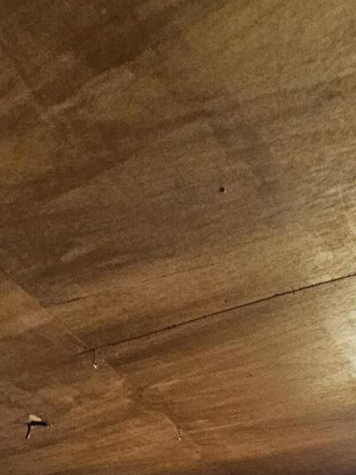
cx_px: 253
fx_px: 659
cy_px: 832
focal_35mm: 48
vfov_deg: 23.2
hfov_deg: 29.9
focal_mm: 2.2
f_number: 2.2
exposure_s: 1/30
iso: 400
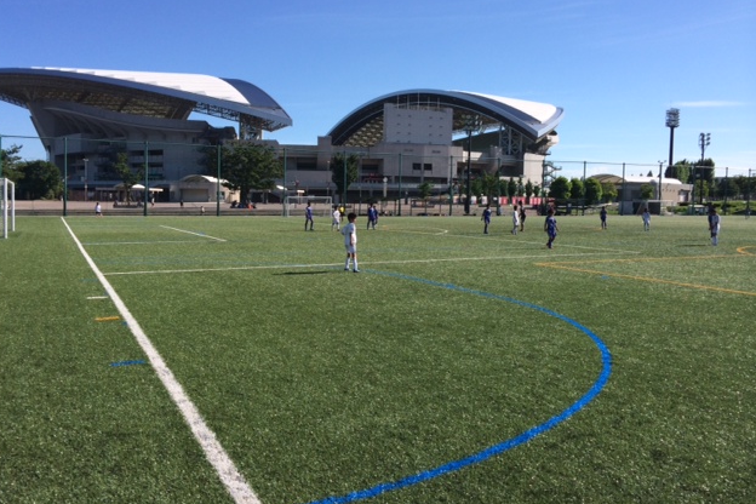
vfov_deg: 41.1
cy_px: 237
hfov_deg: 58.7
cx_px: 370
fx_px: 672
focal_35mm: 32
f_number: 2.2
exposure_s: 1/2160
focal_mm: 4.12
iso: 40
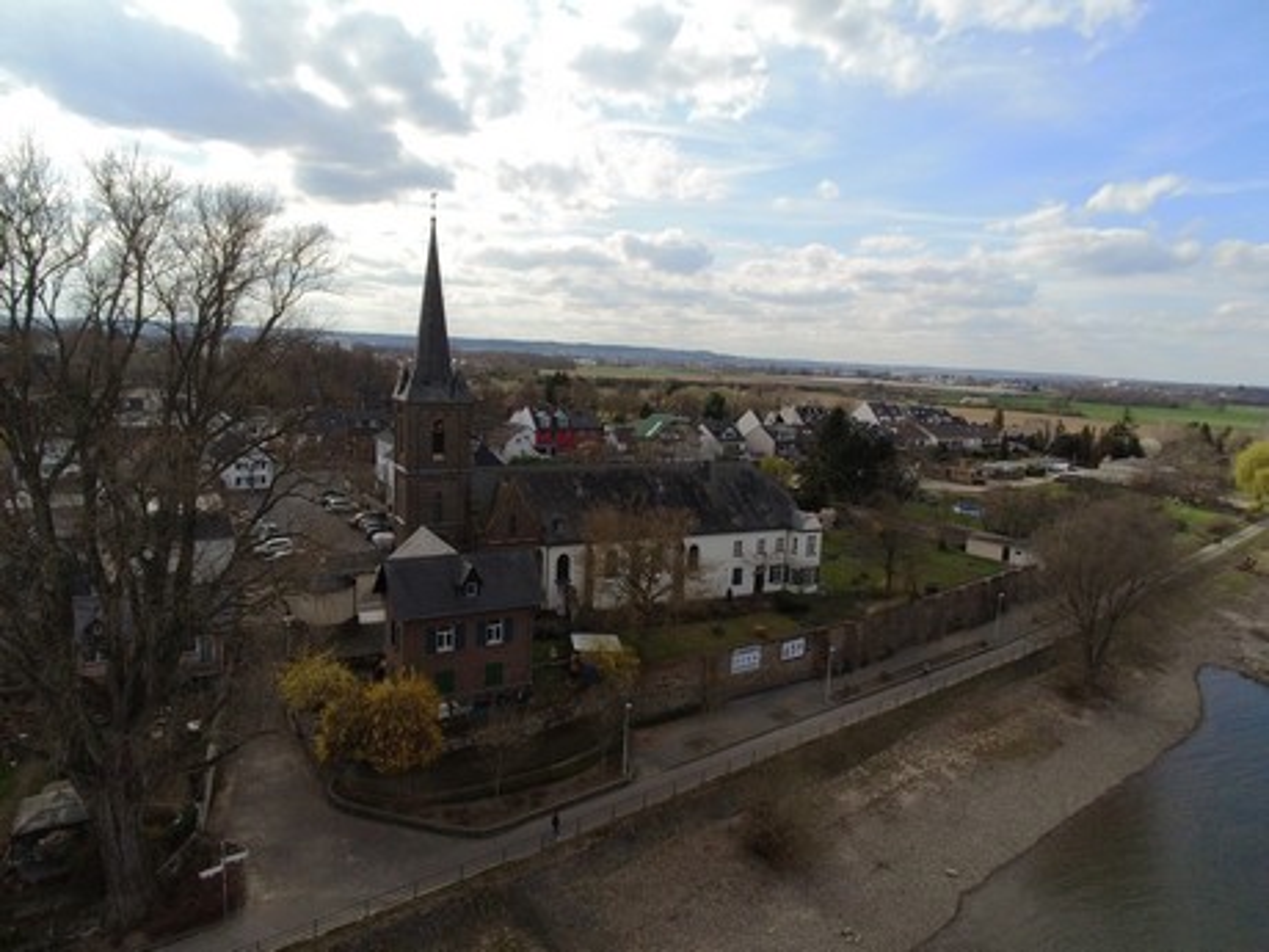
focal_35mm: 22
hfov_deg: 76.4
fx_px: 807
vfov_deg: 61.1
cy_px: 476
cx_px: 634
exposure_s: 1/1919
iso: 161
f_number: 2.5
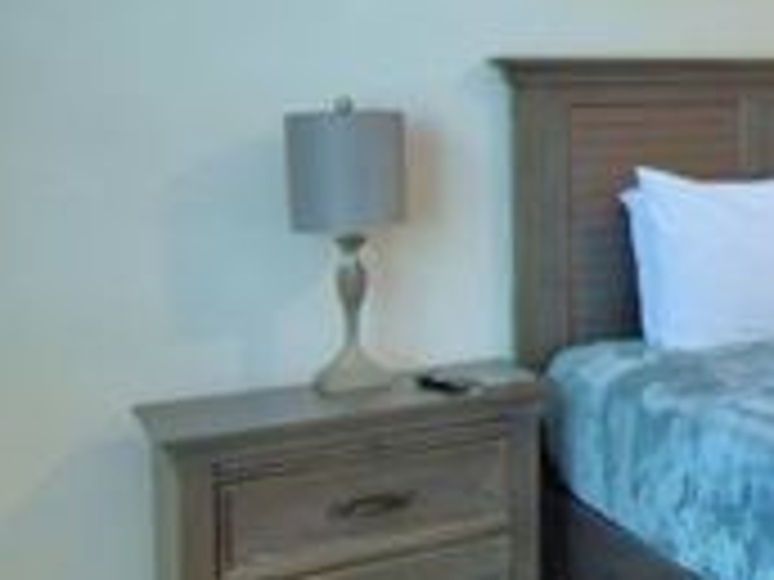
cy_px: 106
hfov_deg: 22.9
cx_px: 1294
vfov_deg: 24.4
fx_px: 1319
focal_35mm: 59
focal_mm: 10
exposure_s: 1/30
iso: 450
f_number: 4.5
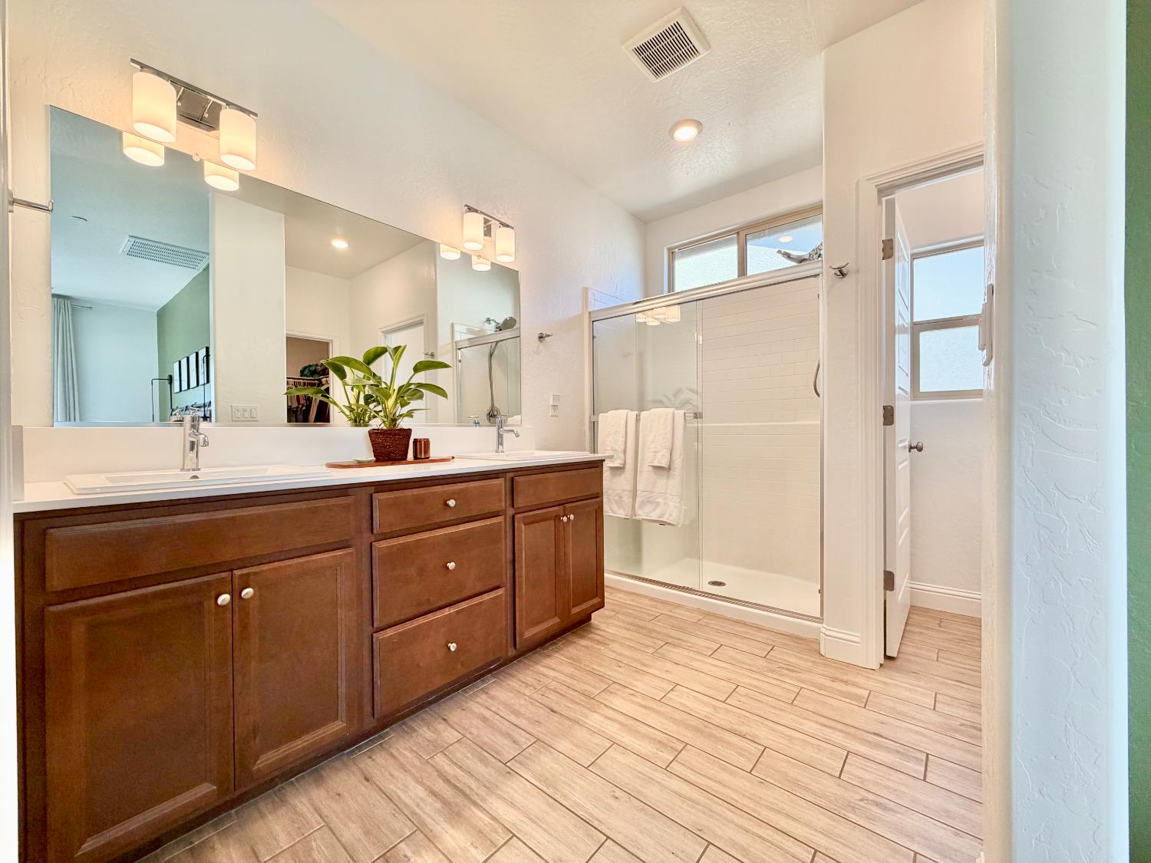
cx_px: 576
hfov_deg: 102.1
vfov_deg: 85.7
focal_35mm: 14
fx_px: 466
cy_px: 432
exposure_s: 1/120
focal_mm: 2.22
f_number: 2.2
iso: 100
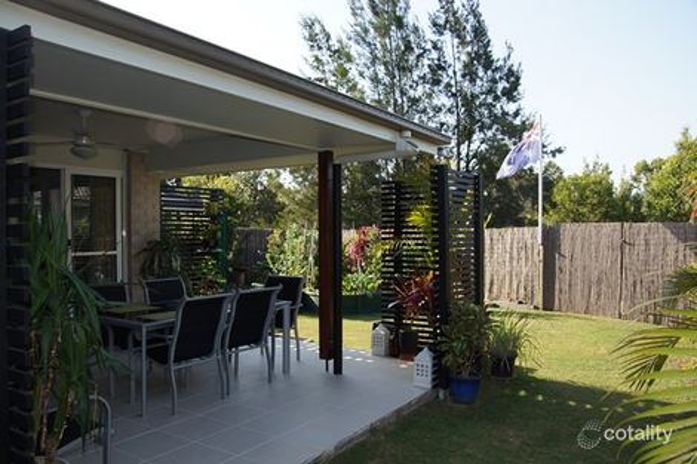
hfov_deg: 67.4
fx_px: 523
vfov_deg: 47.9
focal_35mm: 27
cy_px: 232
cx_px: 348
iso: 100
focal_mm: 18
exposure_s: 1/100
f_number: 6.3
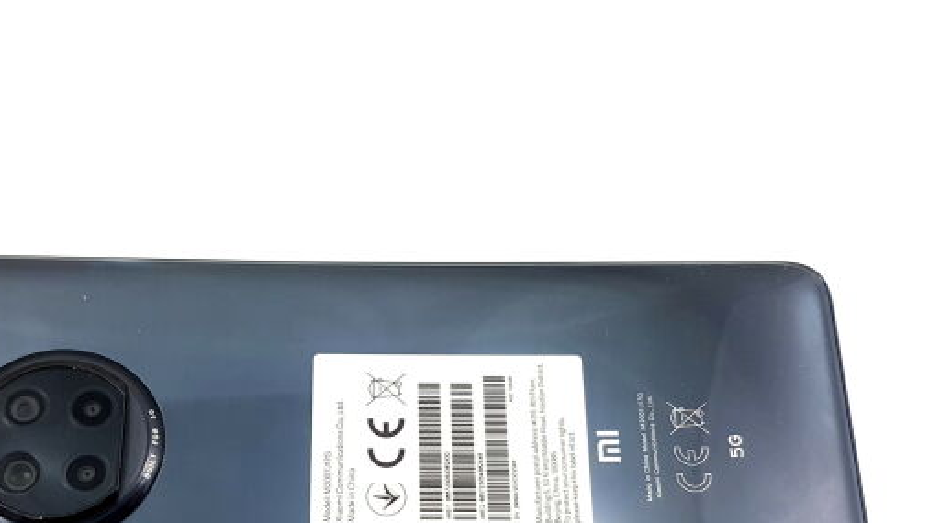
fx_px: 1060
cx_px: 387
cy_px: 454
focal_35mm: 43
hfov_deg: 47.2
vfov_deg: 26.9
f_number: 1.7
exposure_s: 1/100
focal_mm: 4.2
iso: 64
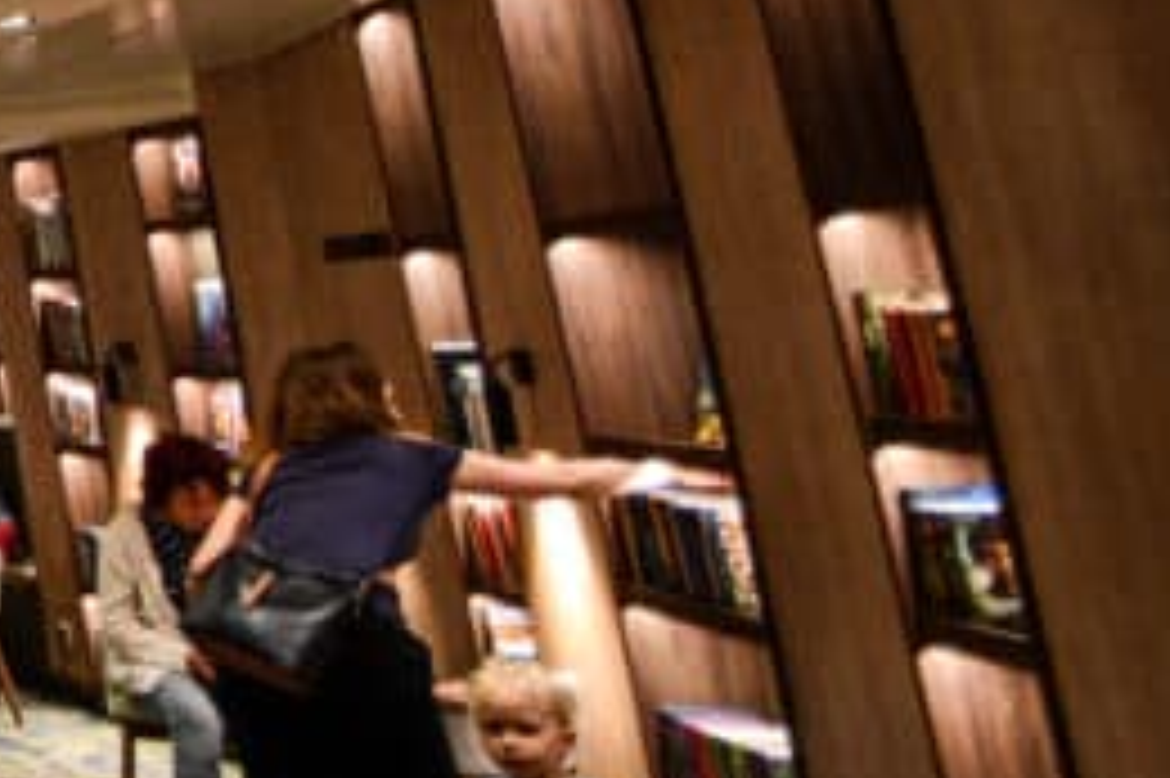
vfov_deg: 21.2
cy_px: -175
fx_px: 1916
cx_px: -1080
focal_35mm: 59
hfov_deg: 20.2
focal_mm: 10
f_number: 3.5
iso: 800
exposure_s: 1/60
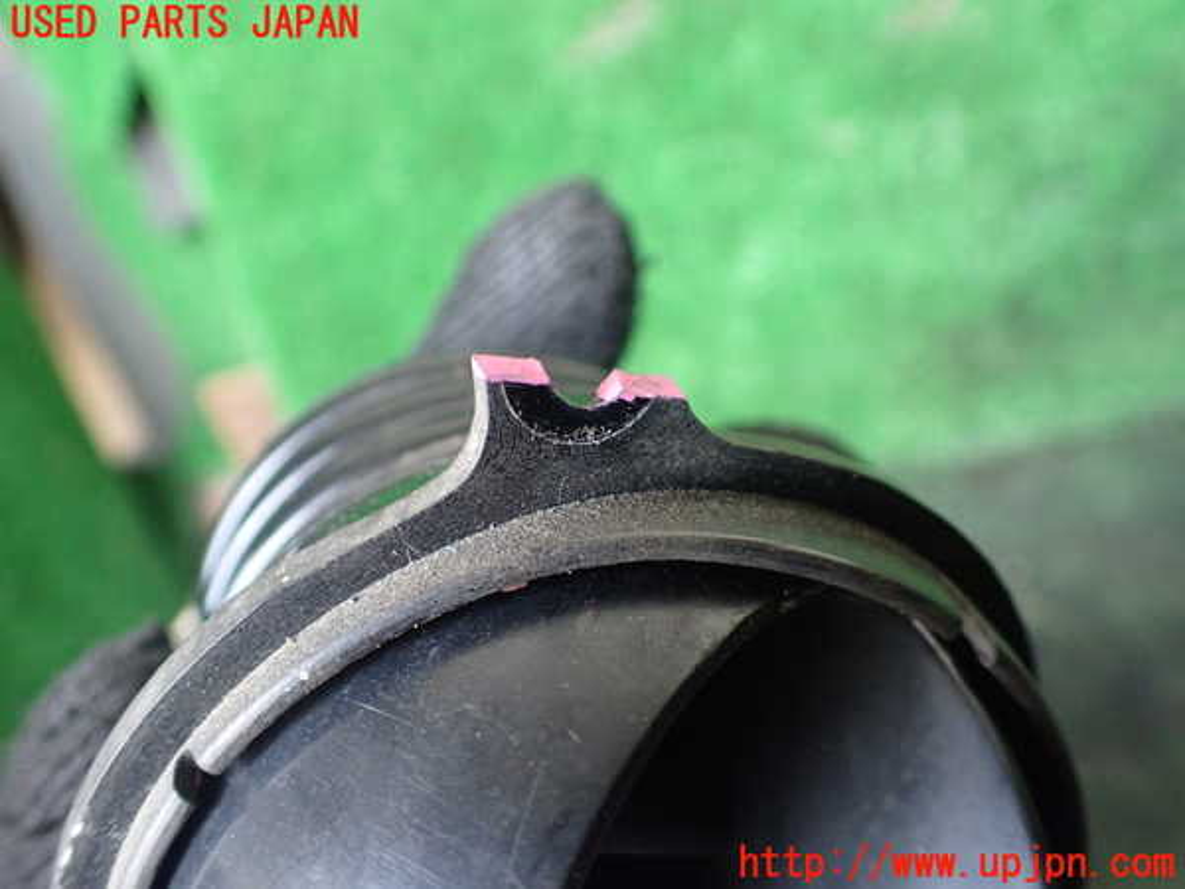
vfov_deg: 46.8
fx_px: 1027
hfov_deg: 60.0
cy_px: 444
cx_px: 592
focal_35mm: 30
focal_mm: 5.4
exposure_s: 1/125
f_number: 2.3
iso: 800
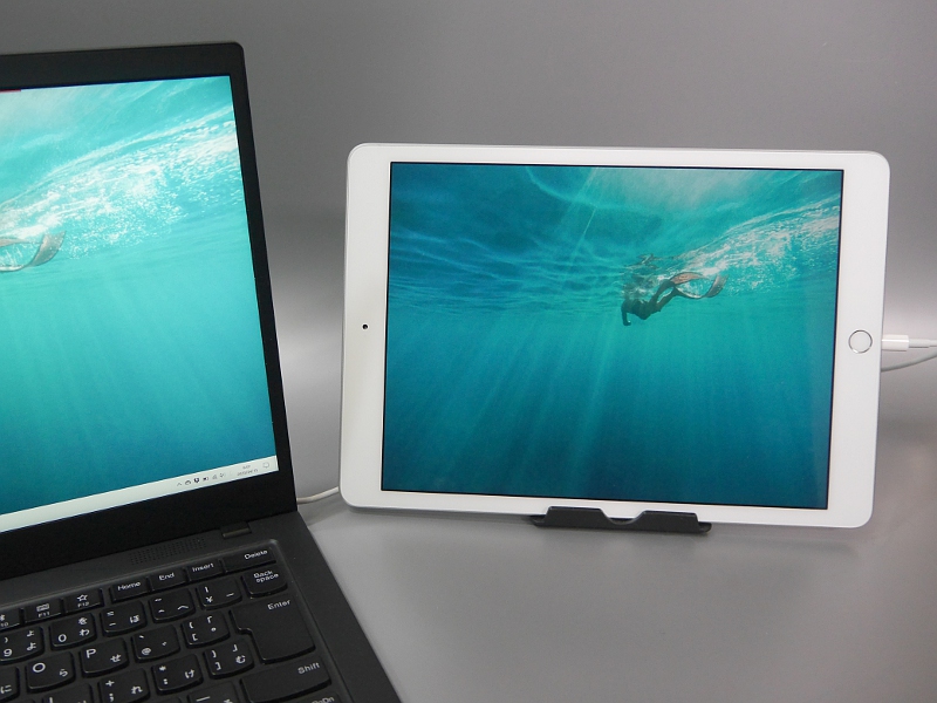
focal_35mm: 32
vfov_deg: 44.2
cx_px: 468
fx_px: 866
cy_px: 352
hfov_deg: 56.8
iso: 800
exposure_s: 1/60
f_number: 3.9
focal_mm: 16
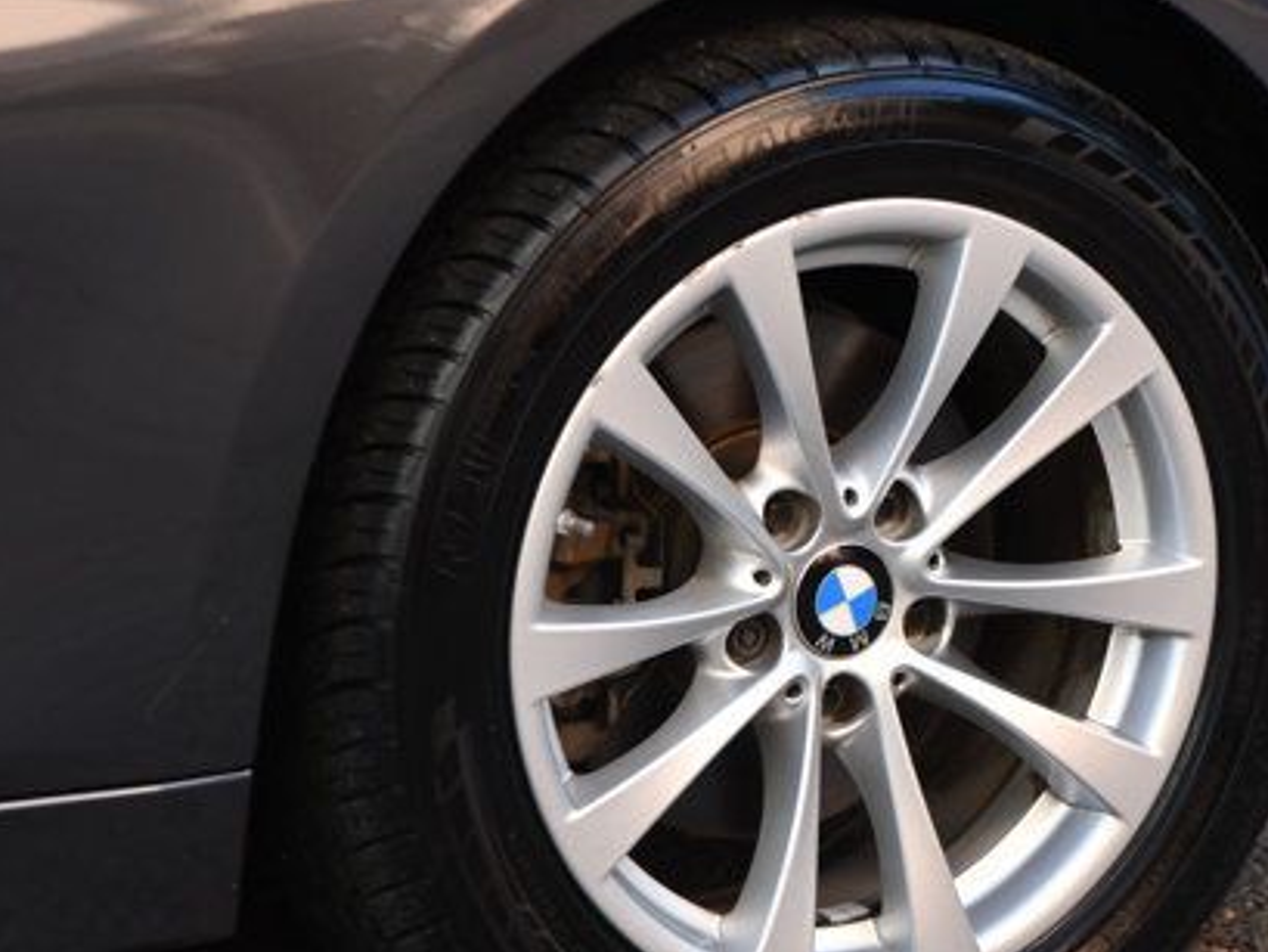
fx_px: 8647
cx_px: 778
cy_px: 578
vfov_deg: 6.3
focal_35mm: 236
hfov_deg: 8.4
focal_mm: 105
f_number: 5.6
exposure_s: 1/250
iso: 360
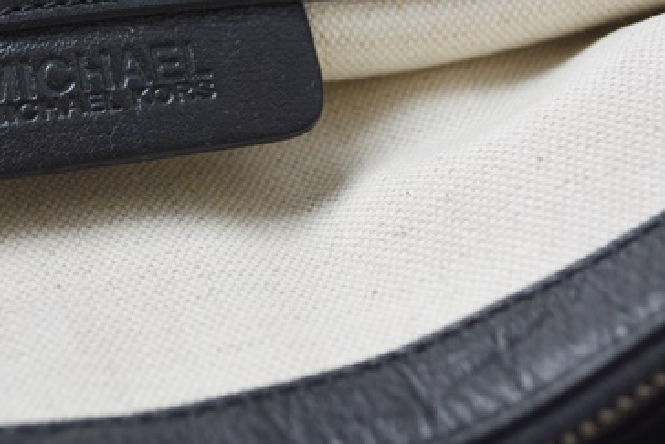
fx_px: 1645
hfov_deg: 22.7
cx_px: 177
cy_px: 86
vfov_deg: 15.3
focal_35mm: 89
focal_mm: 36
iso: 280
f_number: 5.6
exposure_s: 1/125
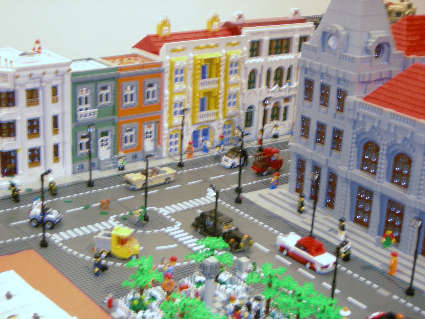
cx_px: 212
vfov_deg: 22.3
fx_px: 810
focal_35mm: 66
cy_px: 160
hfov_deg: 29.4
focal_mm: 13.7
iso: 200
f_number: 3.5
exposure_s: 1/10.7
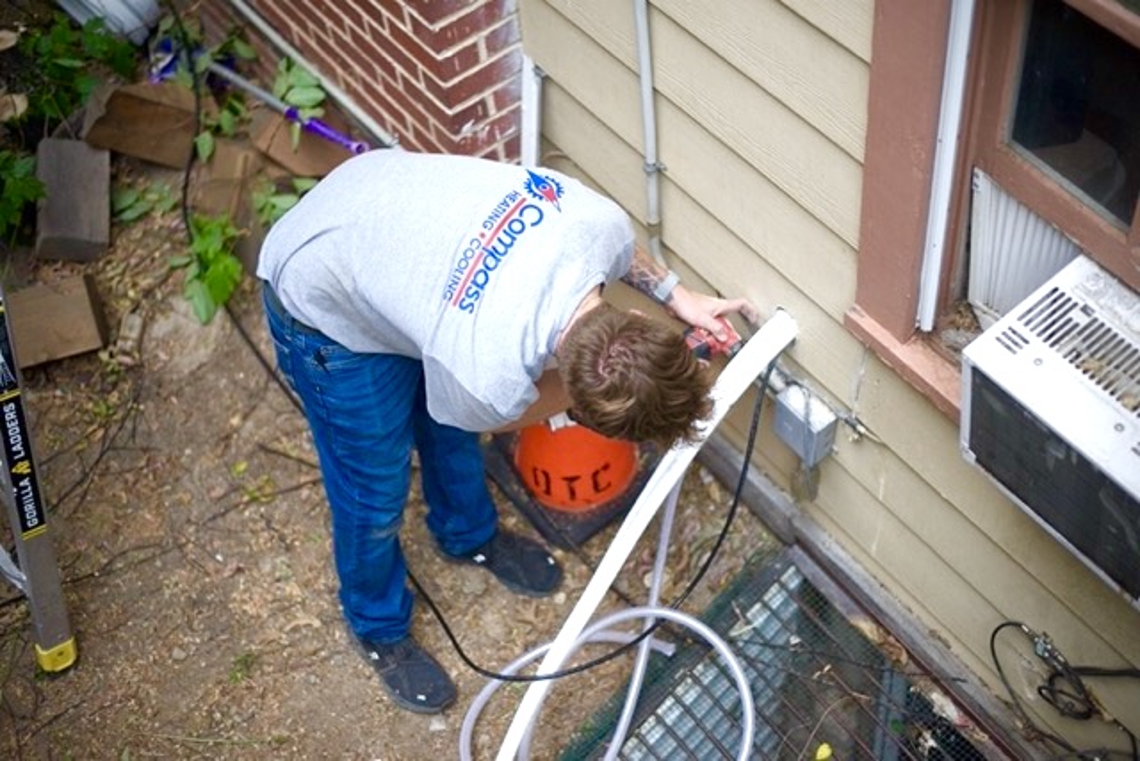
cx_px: 570
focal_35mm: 50
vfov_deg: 27.0
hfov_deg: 39.6
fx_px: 1584
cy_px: 380
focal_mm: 50
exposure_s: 1/4000
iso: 1250
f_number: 1.8
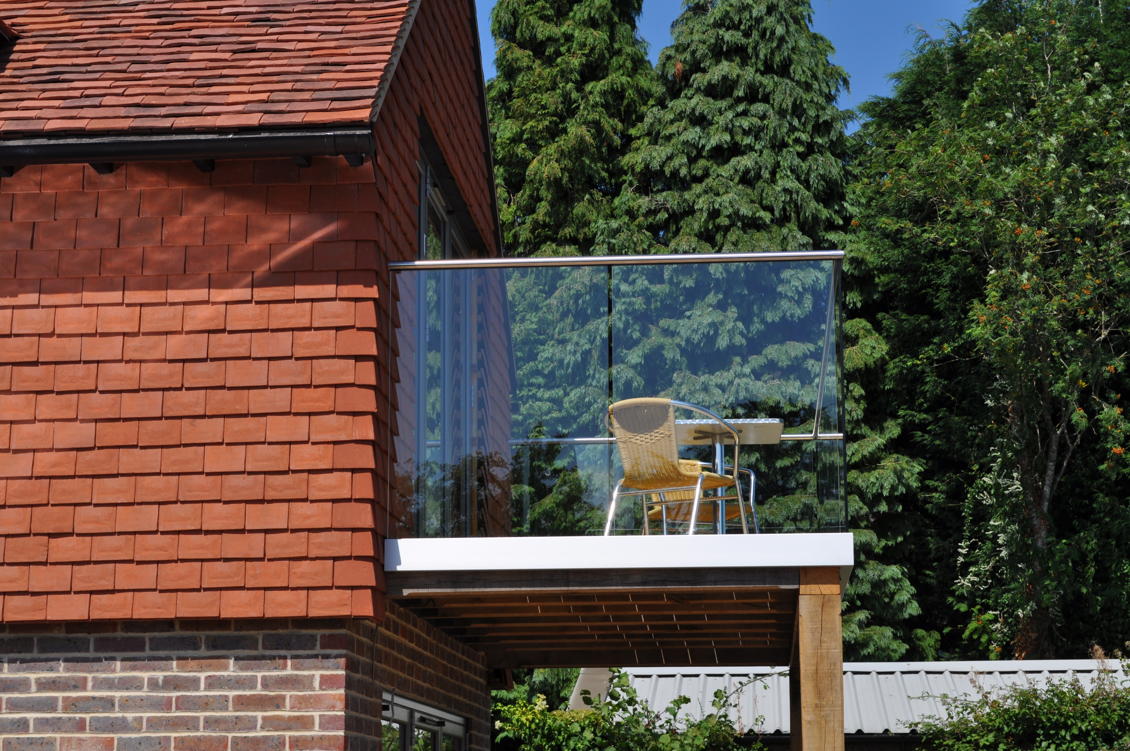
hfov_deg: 27.0
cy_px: 376
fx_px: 2351
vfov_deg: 18.1
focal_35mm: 75
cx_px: 565
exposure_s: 1/500
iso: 200
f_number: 11
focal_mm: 50
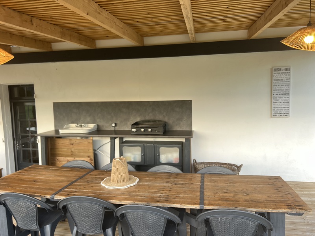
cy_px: 118
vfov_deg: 53.1
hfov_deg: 67.3
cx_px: 158
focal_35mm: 26
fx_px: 237
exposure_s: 1/112
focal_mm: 5.7
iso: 125
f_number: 1.5
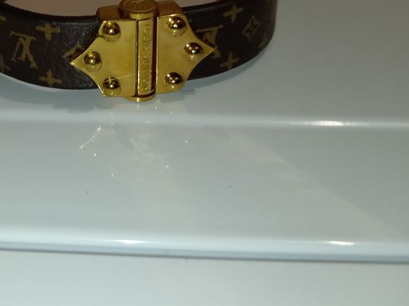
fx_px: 579
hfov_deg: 37.3
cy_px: 28
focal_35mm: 49
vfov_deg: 28.5
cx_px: 70
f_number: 1.8
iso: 163
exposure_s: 1/33.3
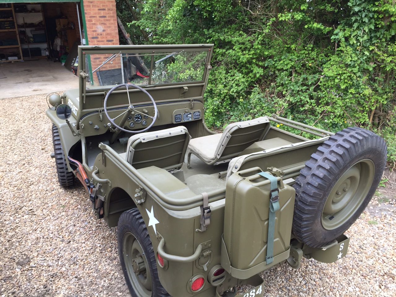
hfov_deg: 61.7
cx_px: 198
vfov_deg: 48.2
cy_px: 148
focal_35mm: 29
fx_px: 332
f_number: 2.2
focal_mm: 4.15
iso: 32
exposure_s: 1/120
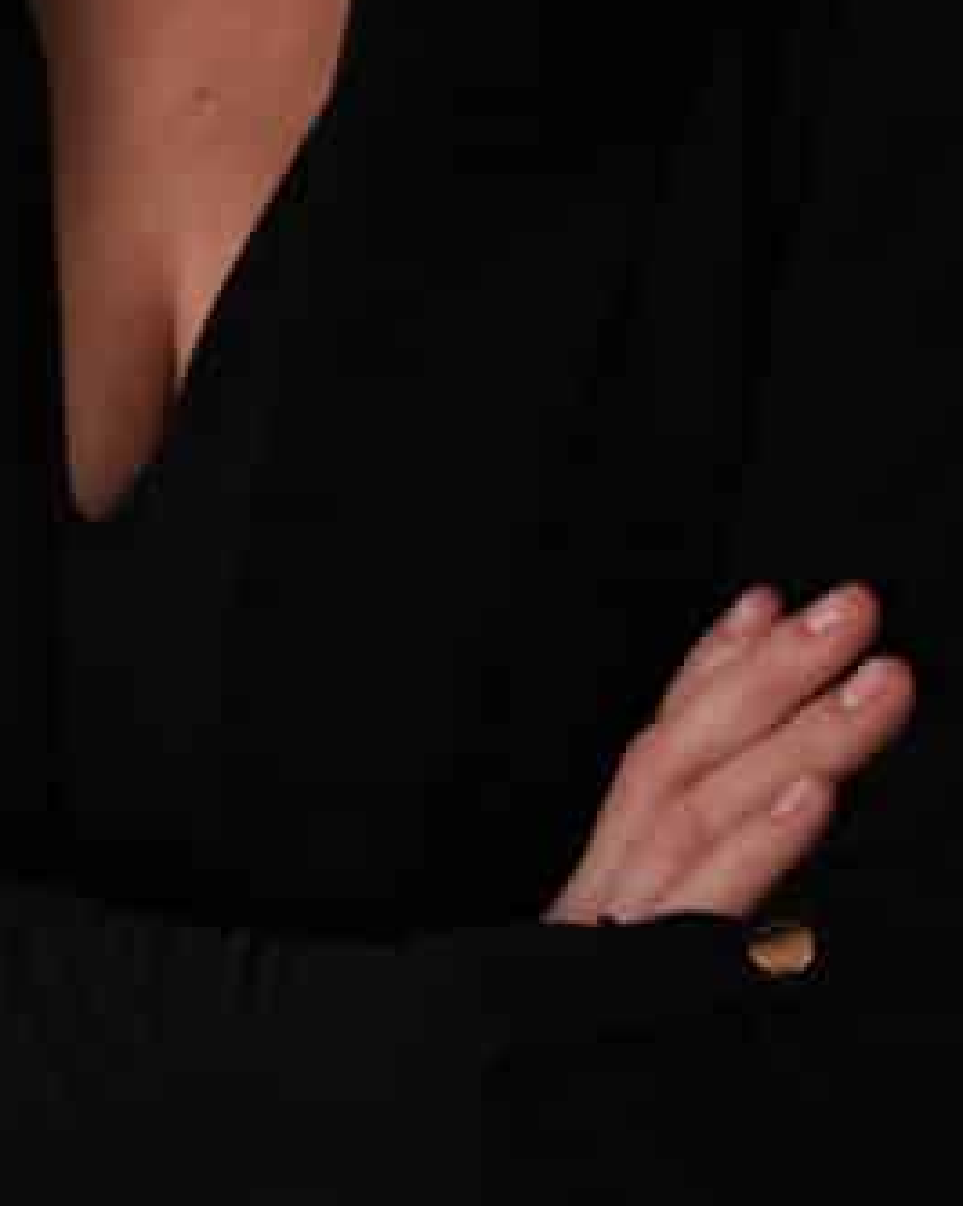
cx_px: -353
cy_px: -152
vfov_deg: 6.8
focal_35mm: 284
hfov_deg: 5.4
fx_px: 10127
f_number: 4
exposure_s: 1/200
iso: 1250
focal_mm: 59
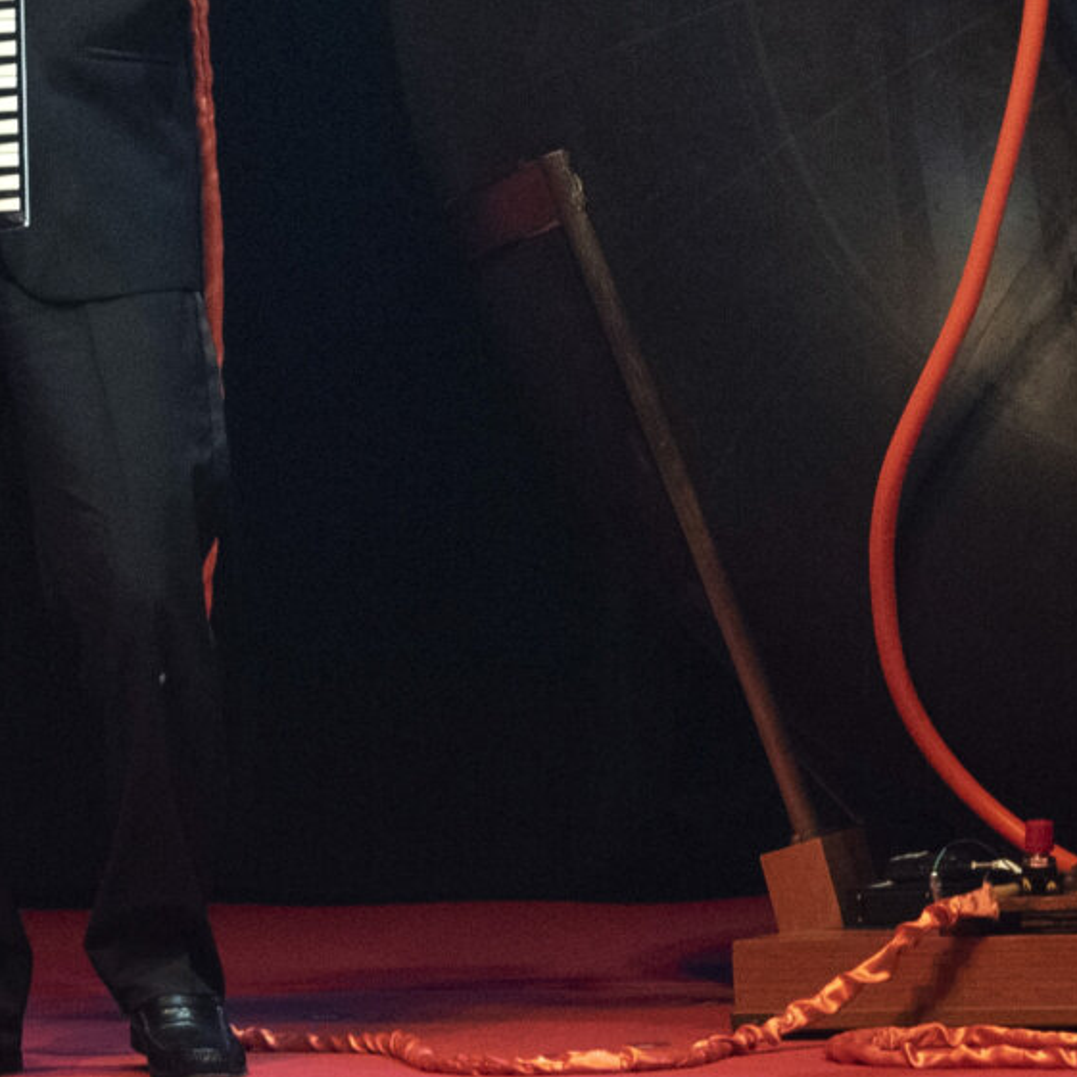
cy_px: -418
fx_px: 18445
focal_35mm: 524
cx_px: 564
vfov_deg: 3.3
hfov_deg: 3.3
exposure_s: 1/180
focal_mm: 135
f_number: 5.6
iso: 3200
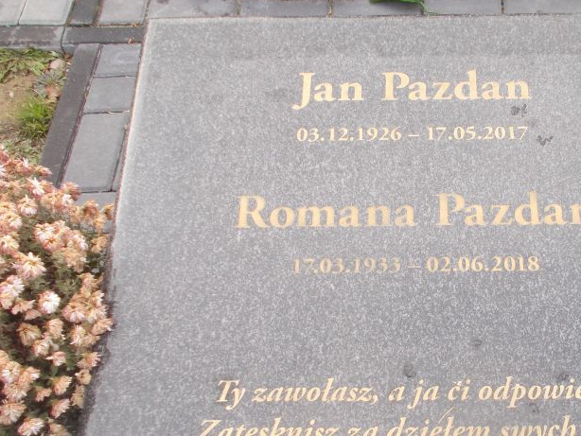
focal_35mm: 50
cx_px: 431
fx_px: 840
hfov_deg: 37.3
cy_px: 284
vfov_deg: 29.0
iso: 80
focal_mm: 5.3
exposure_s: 1/80
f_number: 3.4
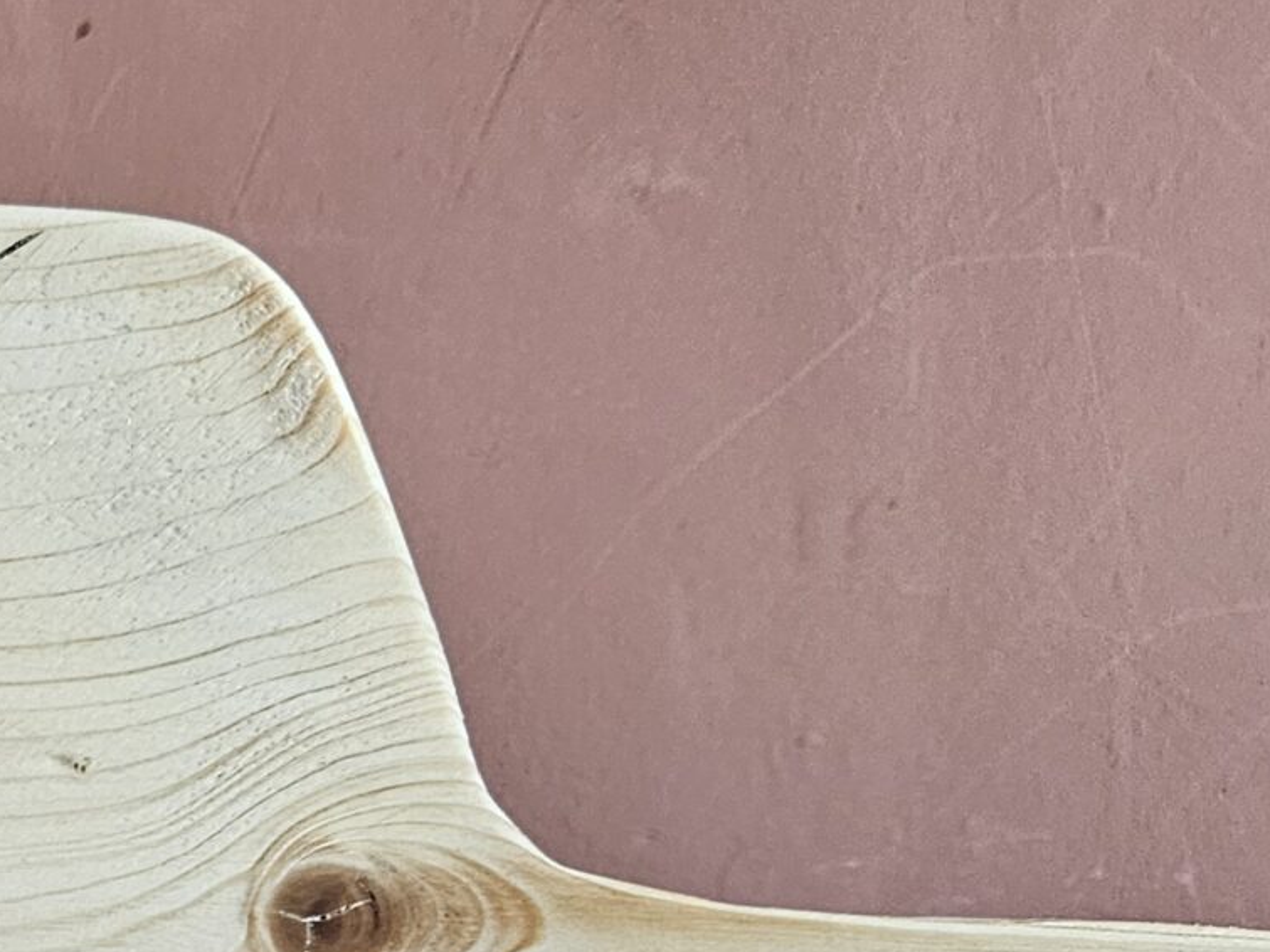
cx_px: -681
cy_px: 1156
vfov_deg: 17.9
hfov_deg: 20.9
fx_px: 2861
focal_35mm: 78
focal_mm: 5.4
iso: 200
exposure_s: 1/100
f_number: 1.8
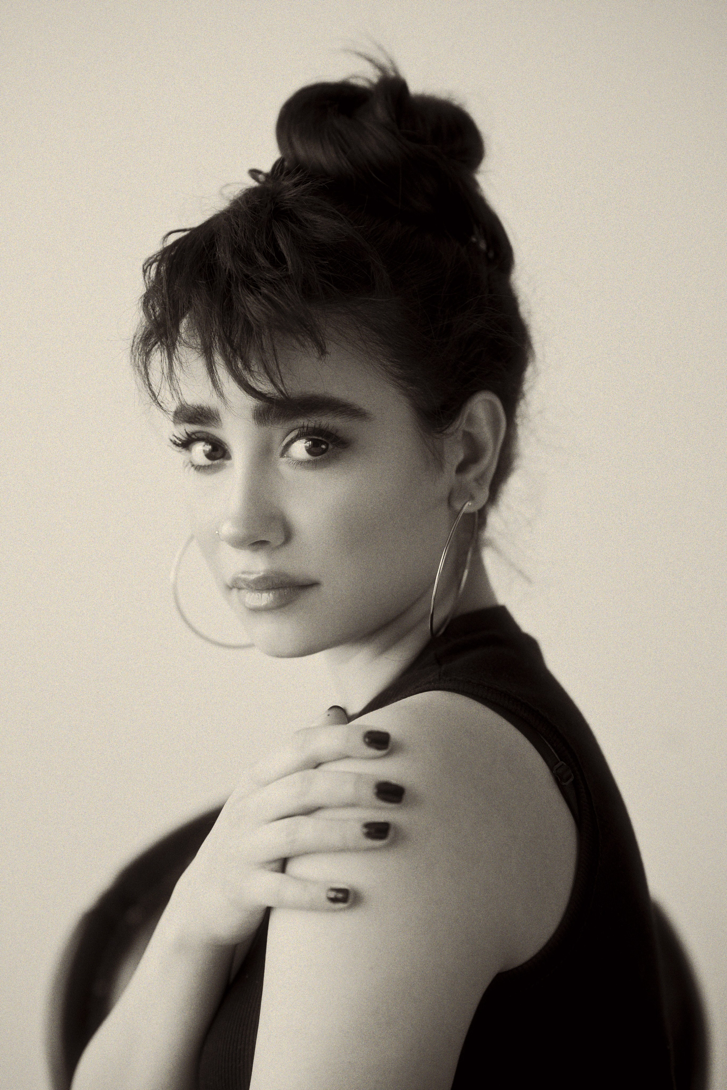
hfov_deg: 16.1
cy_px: 545
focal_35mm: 85
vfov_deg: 23.9
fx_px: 2575
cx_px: 364
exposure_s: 1/250
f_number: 2.5
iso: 250
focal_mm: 85
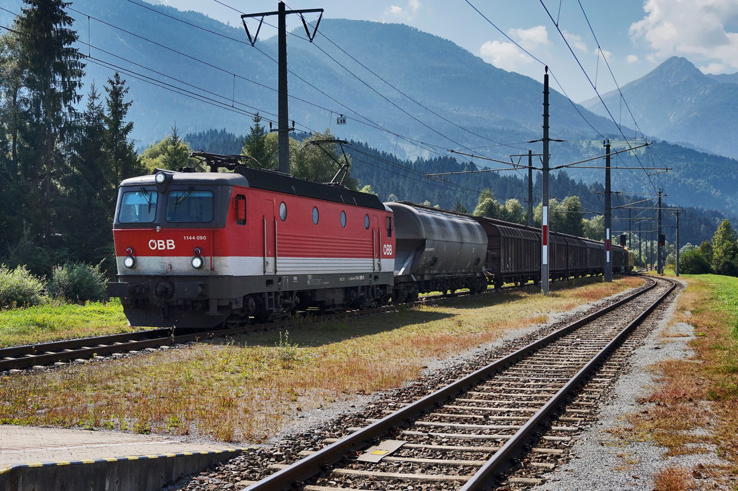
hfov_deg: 40.4
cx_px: 390
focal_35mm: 49
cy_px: 240
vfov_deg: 27.5
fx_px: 1004
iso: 200
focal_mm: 30
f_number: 6.3
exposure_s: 1/1600
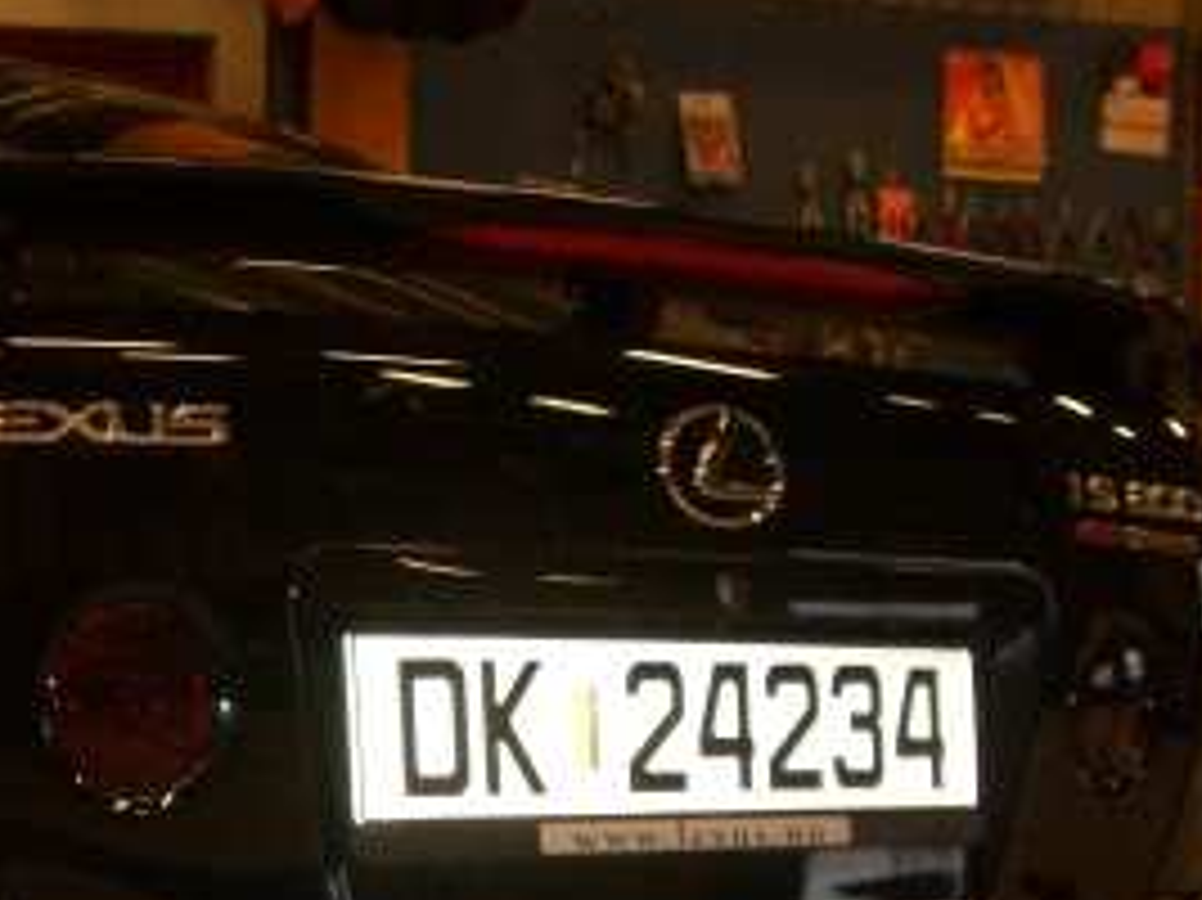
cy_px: 891
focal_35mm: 91
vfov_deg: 15.9
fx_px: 3158
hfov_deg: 21.1
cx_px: 104
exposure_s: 1/60
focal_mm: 6.2
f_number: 2.7
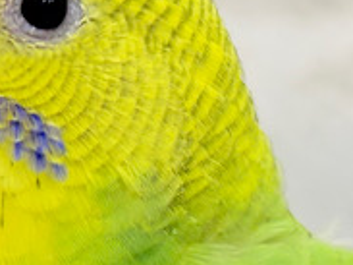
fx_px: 1855
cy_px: 269
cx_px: 73
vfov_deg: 8.1
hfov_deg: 10.8
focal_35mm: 182
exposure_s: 1/100
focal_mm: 5.96
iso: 64
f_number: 1.6
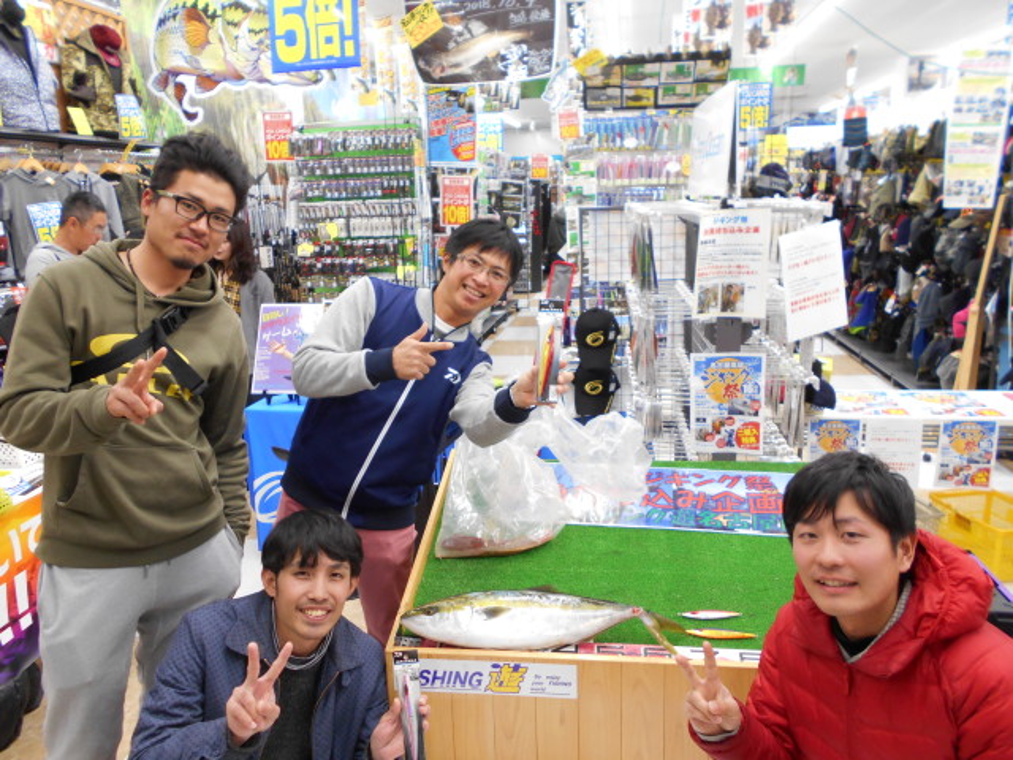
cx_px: 506
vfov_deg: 53.1
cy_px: 380
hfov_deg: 67.3
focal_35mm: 26
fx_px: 761
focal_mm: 4.6
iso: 200
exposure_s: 1/30
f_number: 3.2
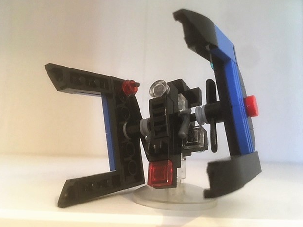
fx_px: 263
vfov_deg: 46.8
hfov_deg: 60.0
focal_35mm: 30
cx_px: 151
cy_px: 114
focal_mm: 4.15
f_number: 2.2
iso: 200
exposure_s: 1/25
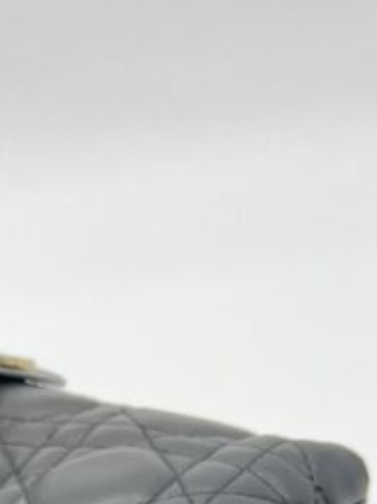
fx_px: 1527
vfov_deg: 17.1
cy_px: 732
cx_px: -131
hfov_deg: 13.5
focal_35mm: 105
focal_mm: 5.7
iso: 40
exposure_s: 1/100
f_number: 1.5
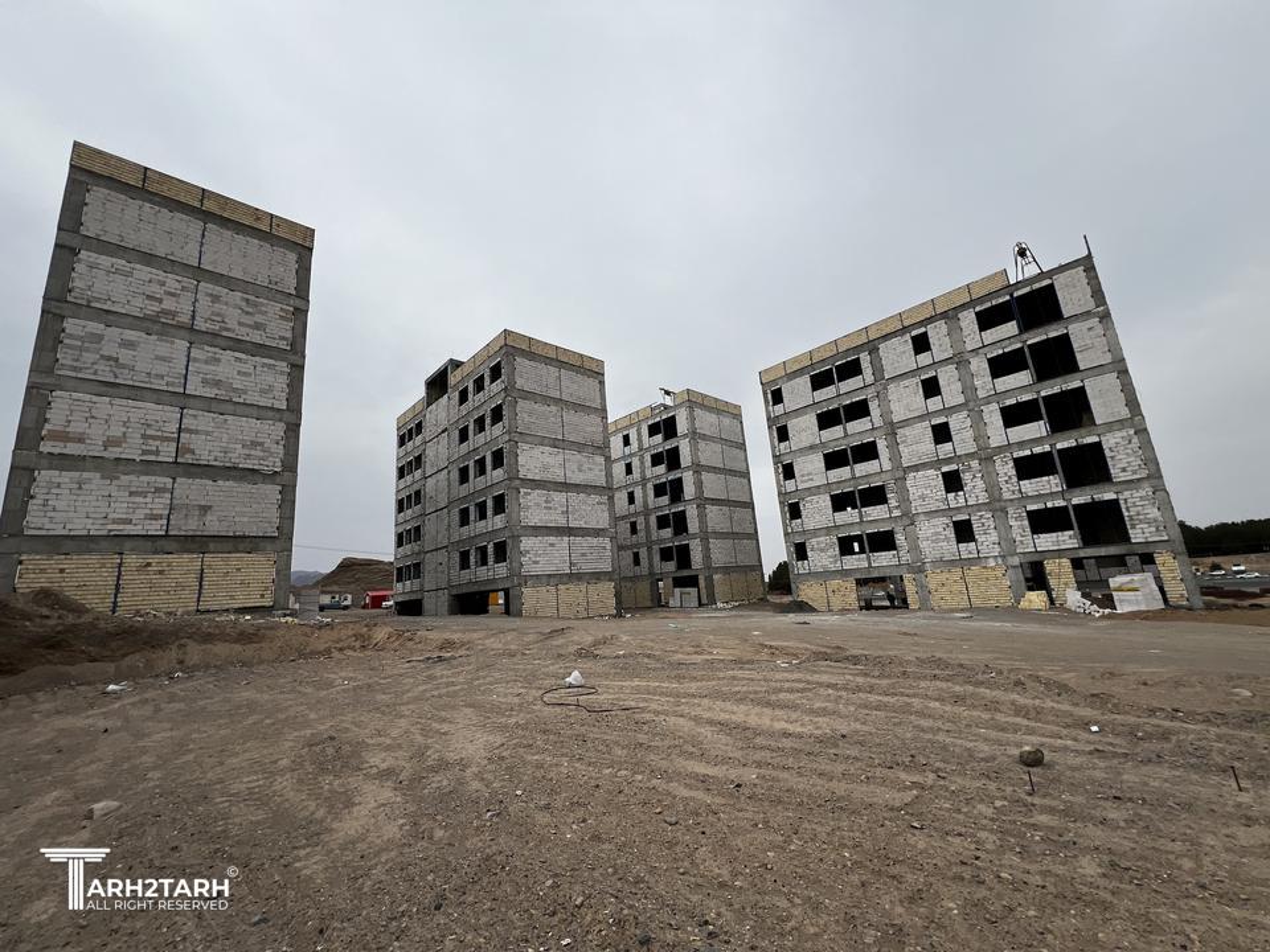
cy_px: 476
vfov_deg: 89.9
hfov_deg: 106.2
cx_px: 635
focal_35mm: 13
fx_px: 477
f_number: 1.8
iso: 32
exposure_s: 1/1980
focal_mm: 1.57
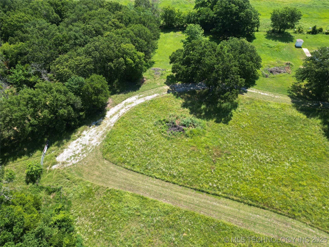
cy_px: 124
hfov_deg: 71.6
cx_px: 164
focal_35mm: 24
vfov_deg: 56.8
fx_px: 228
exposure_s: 1/1250
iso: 100
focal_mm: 6.72
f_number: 1.7
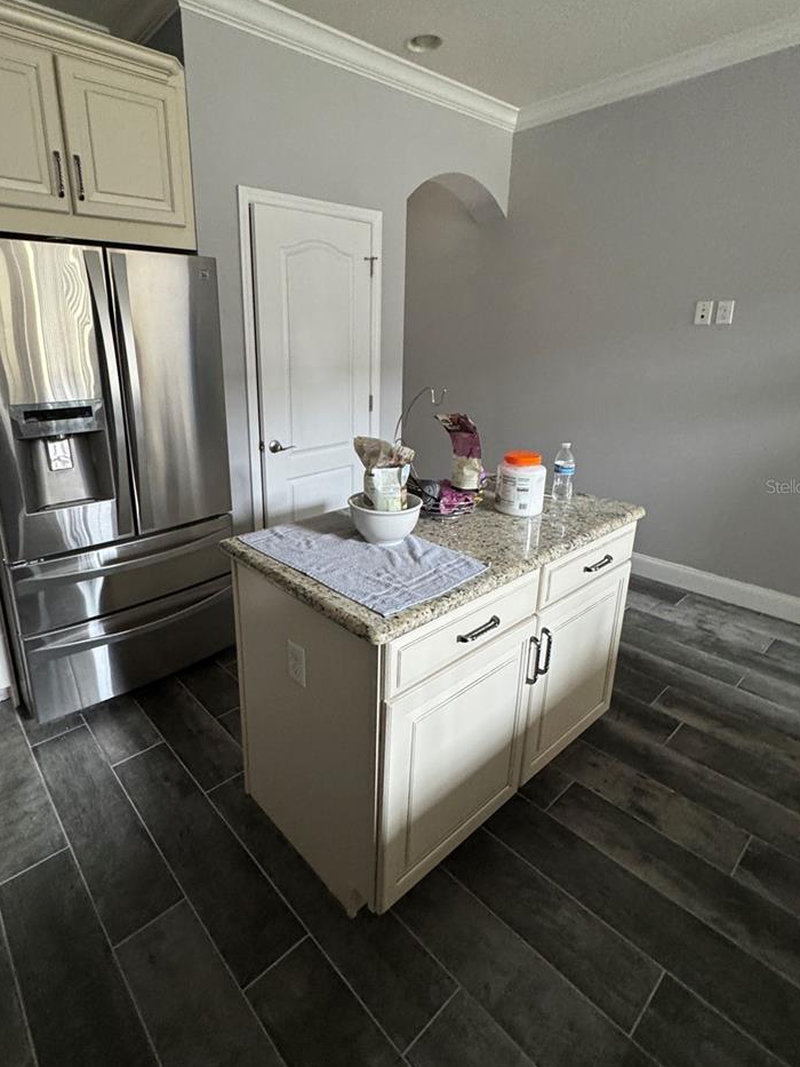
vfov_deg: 87.5
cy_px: 486
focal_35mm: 18
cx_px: 333
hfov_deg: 71.1
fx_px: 555
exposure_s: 1/60
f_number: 2.2
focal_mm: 2.22
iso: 500
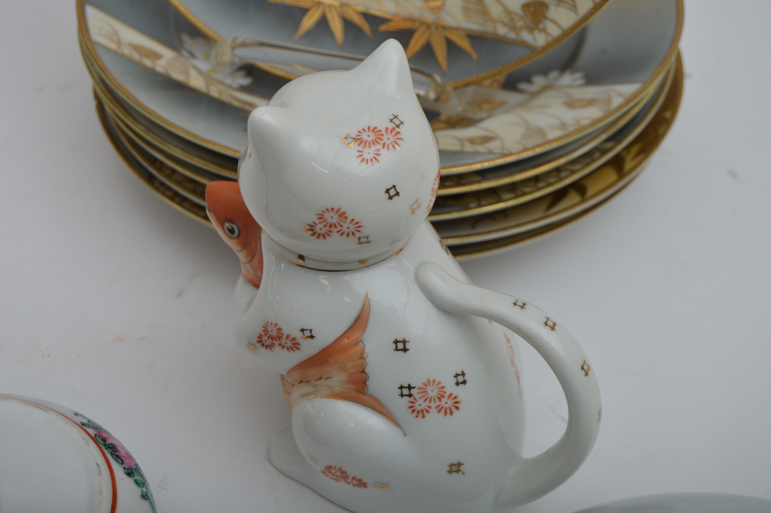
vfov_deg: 18.1
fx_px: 1605
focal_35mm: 75
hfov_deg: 27.0
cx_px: 386
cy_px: 256
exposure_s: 1/200
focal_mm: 50
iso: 200
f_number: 5.6
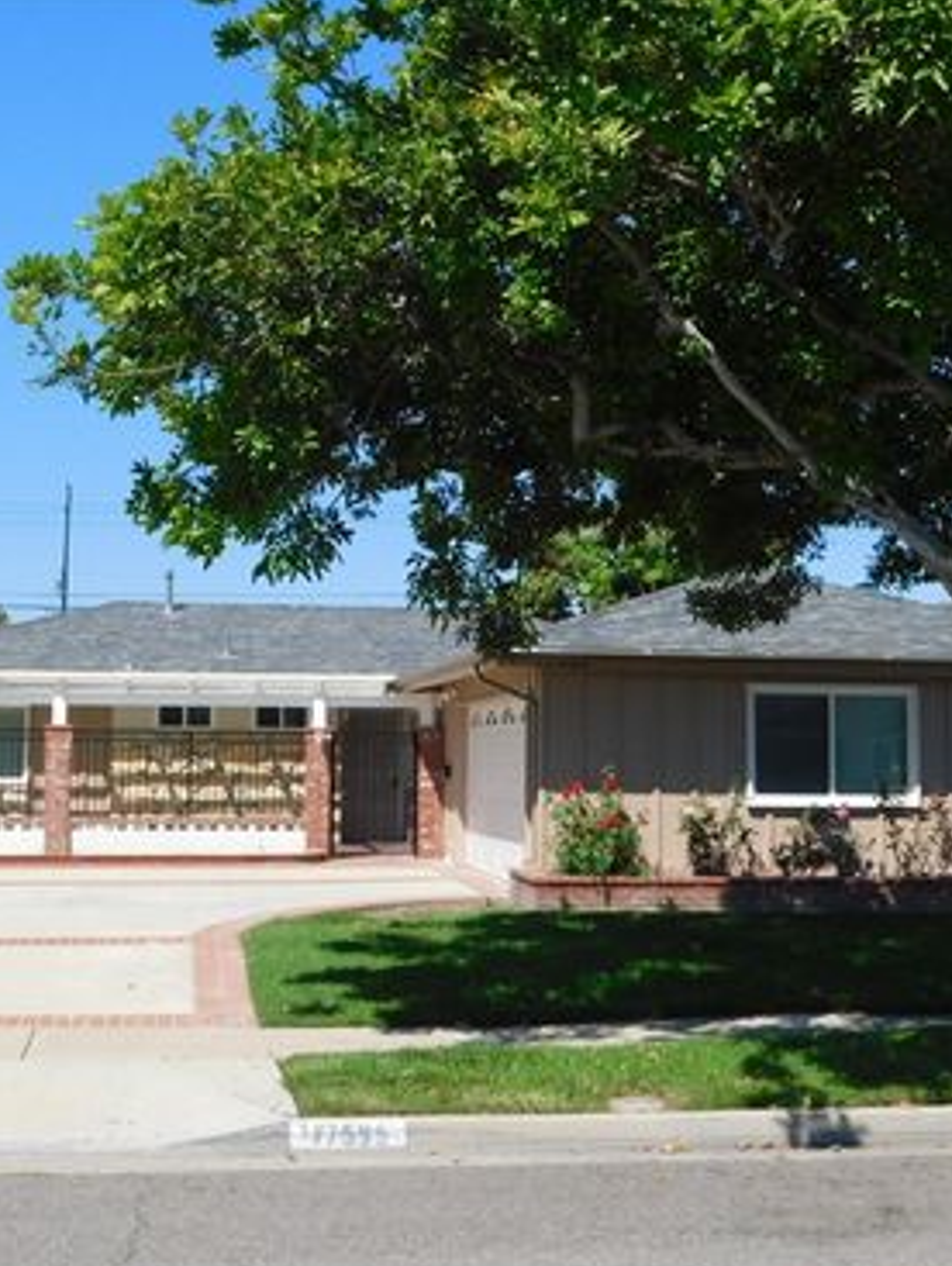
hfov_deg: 29.7
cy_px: 640
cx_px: 466
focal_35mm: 49
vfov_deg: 38.9
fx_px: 1794
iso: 125
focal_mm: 6.3
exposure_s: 1/1250
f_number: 3.5
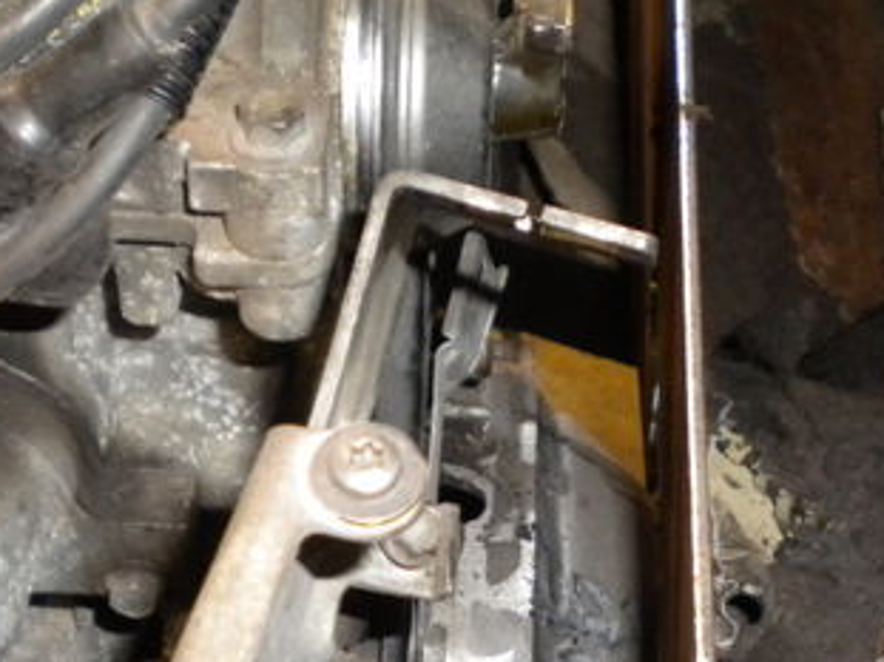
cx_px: 509
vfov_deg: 19.9
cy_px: 628
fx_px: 1838
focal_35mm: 72
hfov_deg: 27.0
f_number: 3.1
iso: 400
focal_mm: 6.3
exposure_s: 1/30
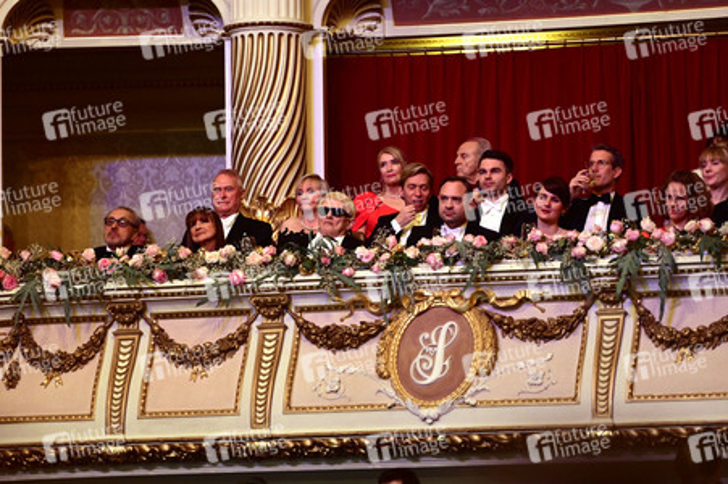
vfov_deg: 6.9
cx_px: 364
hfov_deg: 10.3
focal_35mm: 200
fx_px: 4041
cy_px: 242
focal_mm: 200
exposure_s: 1/200
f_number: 2.8
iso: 8000
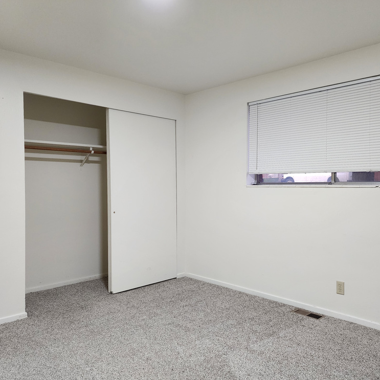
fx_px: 348
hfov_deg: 57.1
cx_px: 214
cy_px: 195
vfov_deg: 57.3
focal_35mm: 28
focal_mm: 6.4
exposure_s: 1/120
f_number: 1.8
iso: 640
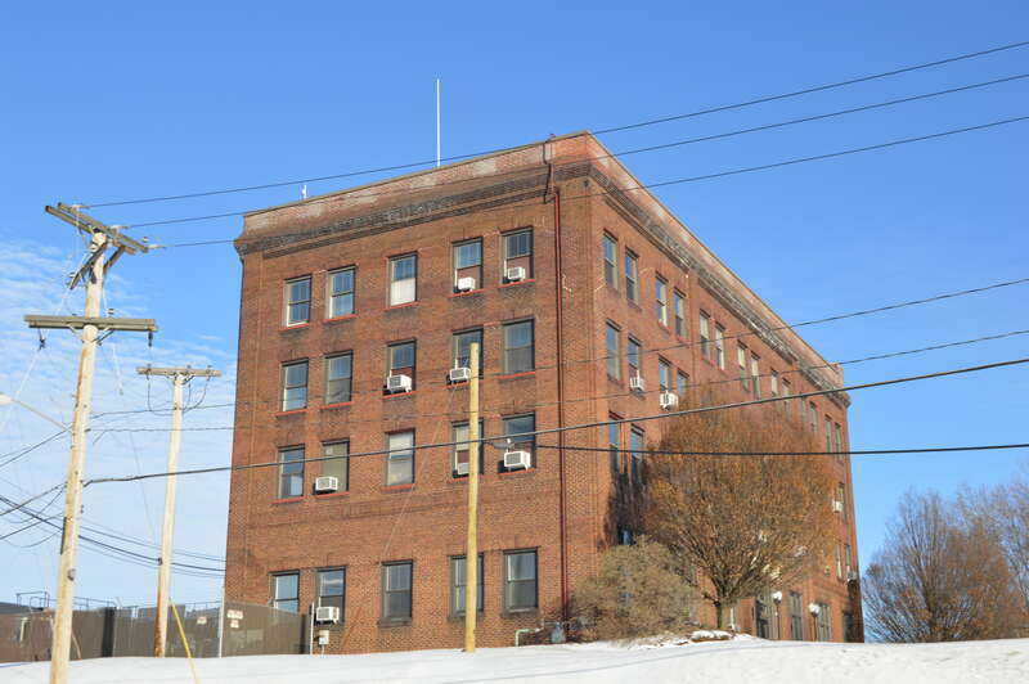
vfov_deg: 29.8
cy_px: 342
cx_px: 514
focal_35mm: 45
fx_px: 1285
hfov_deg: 43.6
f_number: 8
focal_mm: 30
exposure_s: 1/250
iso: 100
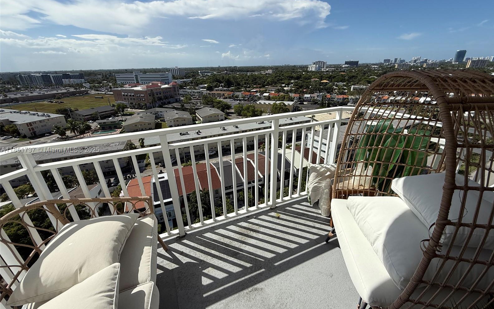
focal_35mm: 15
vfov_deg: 74.8
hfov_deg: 101.5
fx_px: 202
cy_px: 150
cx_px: 249
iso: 50
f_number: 2.2
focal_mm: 2.22
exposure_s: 1/3891
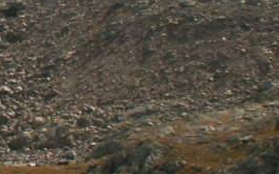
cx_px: -189
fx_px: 1072
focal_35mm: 141
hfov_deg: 13.6
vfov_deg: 9.1
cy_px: -51
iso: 50
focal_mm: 5.86
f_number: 7.1
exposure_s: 1/200
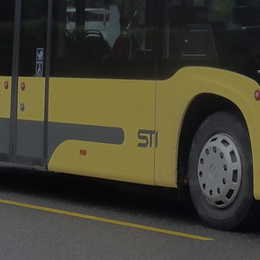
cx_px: 265
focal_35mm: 169
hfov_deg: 10.3
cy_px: -40
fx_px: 1436
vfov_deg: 10.2
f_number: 4
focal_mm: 9.5
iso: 160
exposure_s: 1/640
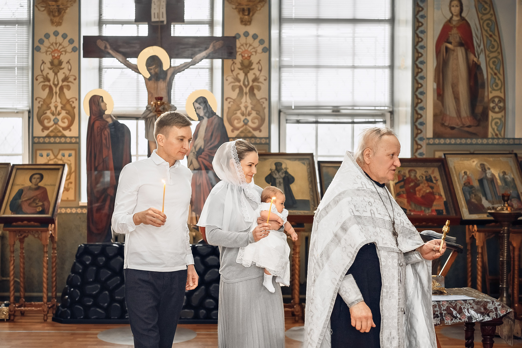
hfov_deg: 43.6
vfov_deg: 29.9
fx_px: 652
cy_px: 174
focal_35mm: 45
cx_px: 261
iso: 800
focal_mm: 45
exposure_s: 1/250
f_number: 2.8
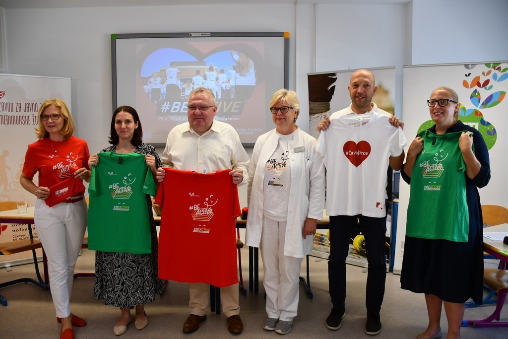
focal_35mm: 27
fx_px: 381
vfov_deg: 47.9
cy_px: 170
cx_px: 254
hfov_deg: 67.4
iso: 800
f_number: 3.5
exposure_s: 1/200
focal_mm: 18
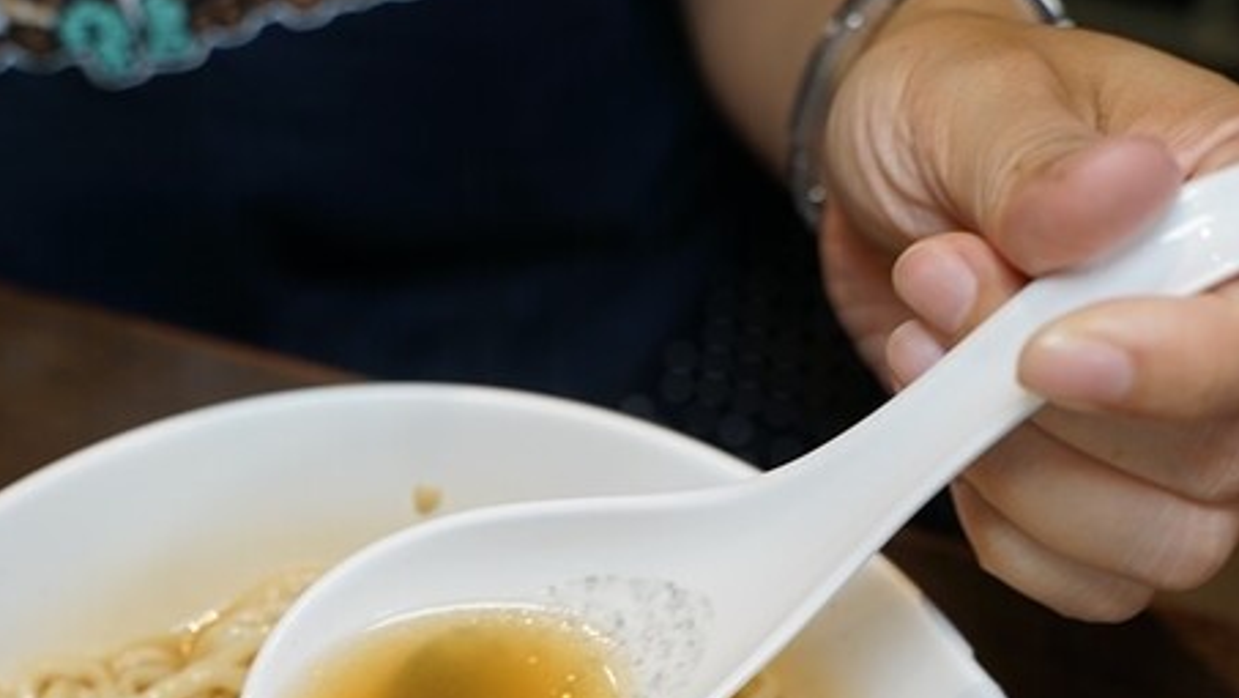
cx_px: 522
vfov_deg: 19.2
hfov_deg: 34.3
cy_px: 705
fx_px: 2004
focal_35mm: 61
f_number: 4
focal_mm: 31
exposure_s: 1/60
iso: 320
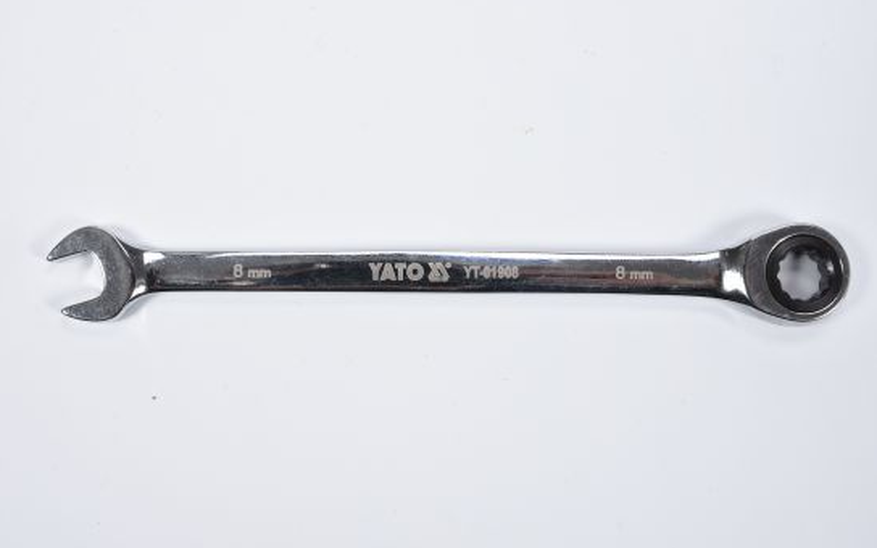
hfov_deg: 26.8
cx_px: 438
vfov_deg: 16.9
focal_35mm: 77
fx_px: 1840
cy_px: 276
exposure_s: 1/125
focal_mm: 50
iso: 250
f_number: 16
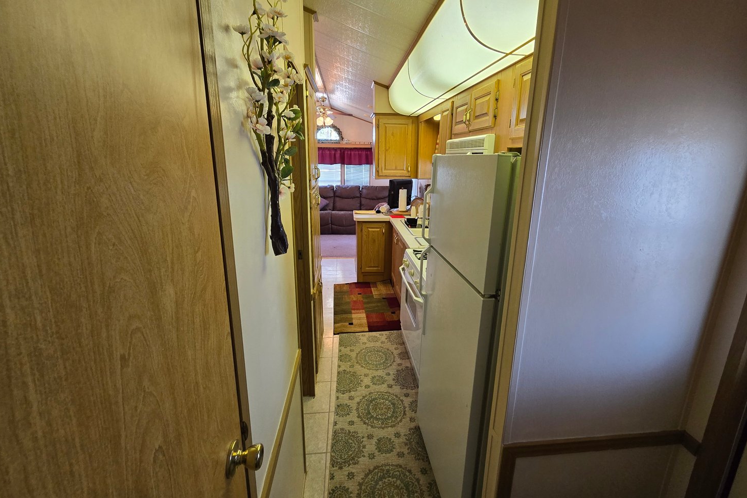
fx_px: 290
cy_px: 225
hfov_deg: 104.2
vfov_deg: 81.0
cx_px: 381
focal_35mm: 14
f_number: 2.2
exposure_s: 1/60
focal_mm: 2.2
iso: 160
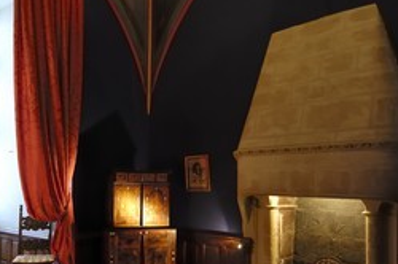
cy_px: 180
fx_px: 363
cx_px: 133
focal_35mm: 33
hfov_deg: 56.3
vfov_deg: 39.5
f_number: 8
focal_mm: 13
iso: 100
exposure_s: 1.5
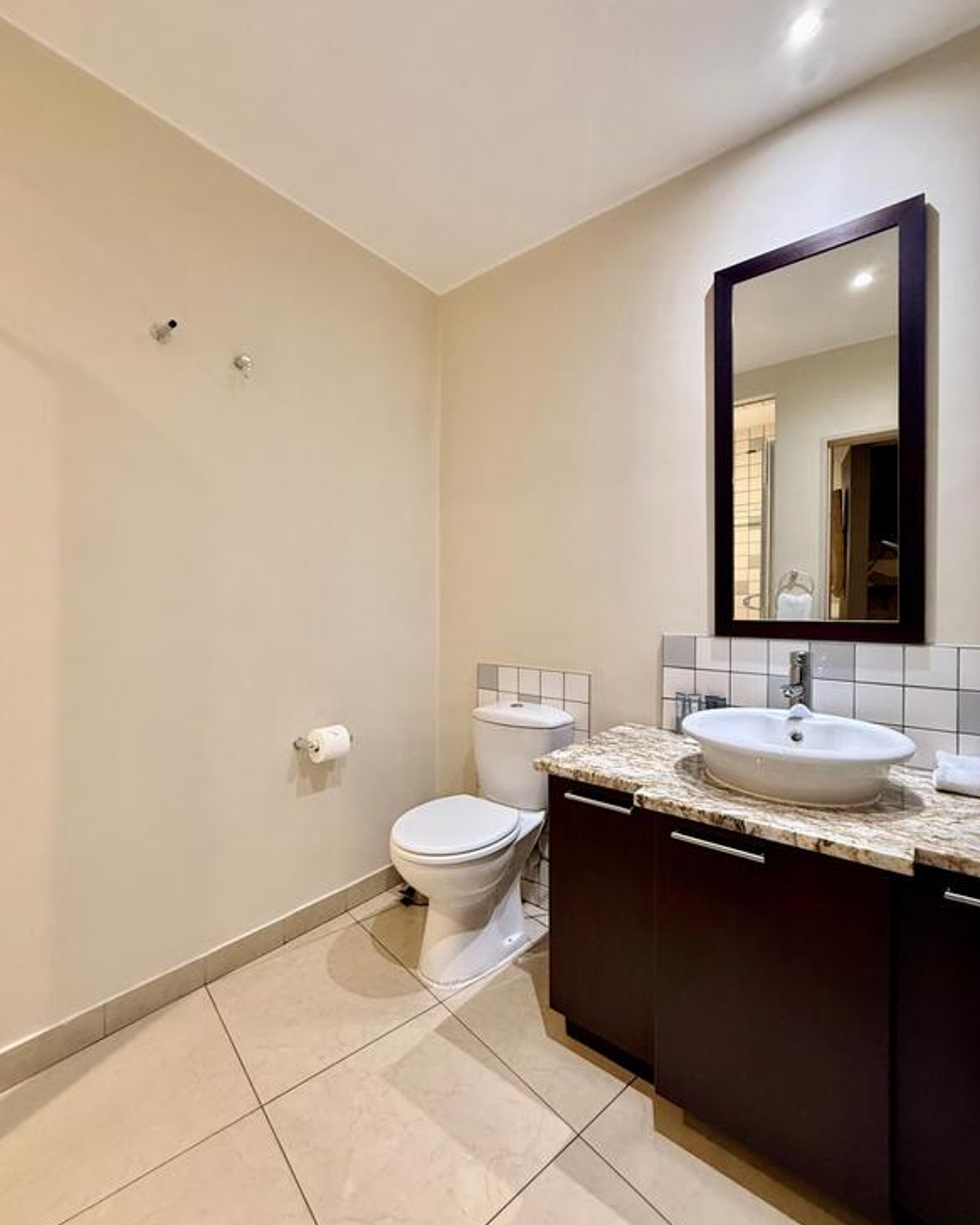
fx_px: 544
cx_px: 477
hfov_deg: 84.0
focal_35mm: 15
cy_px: 613
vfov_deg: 96.8
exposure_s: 1/50
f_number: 2.2
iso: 320
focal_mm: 2.22
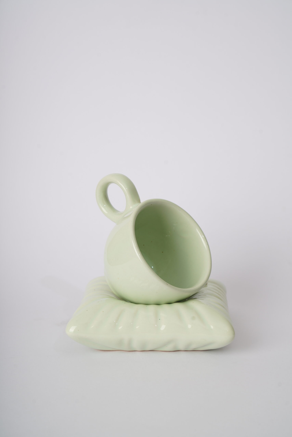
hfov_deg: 21.9
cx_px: 146
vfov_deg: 32.4
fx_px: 754
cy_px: 218
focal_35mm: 62
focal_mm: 62
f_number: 8
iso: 100
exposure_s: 1/160
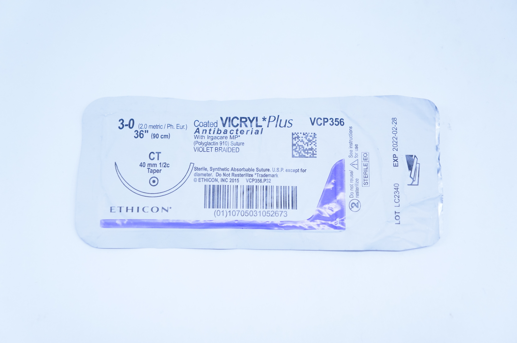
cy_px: 172
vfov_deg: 23.1
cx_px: 258
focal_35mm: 58
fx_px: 839
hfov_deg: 34.2
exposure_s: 1/200
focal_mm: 39
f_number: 4.5
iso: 800
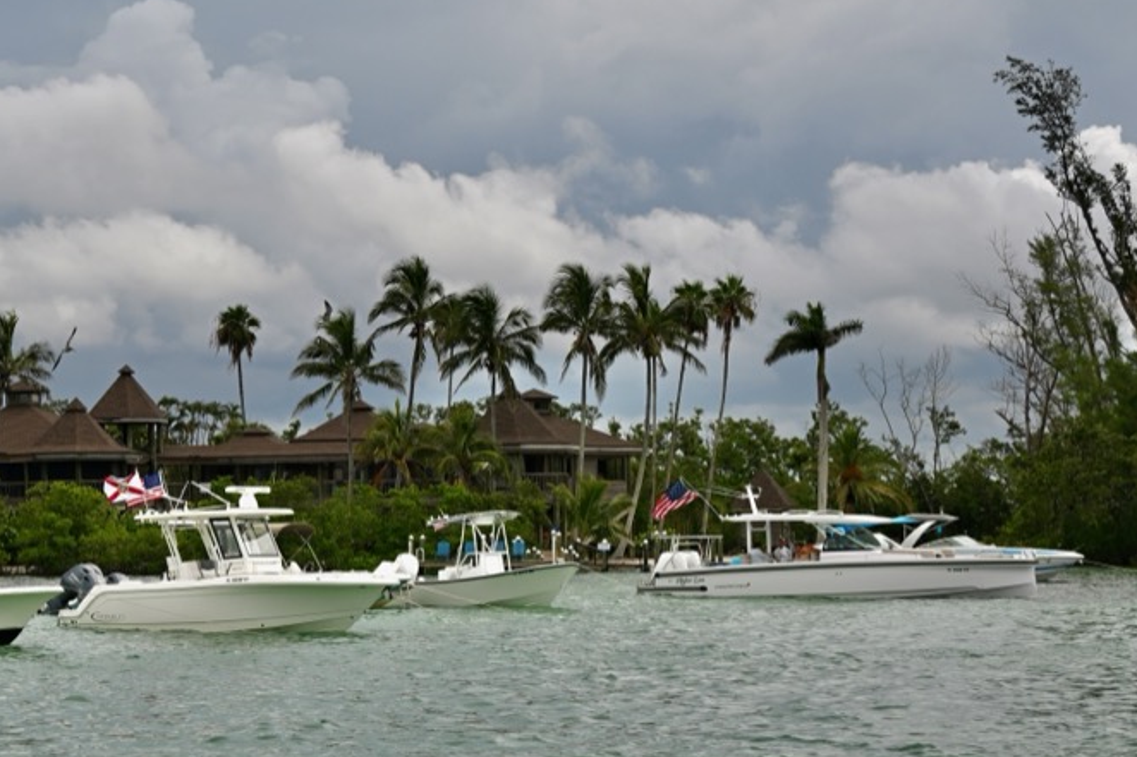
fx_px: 2747
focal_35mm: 87
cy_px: 463
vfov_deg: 15.7
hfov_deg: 22.7
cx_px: 93
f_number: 7.1
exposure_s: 1/400
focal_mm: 45
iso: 100
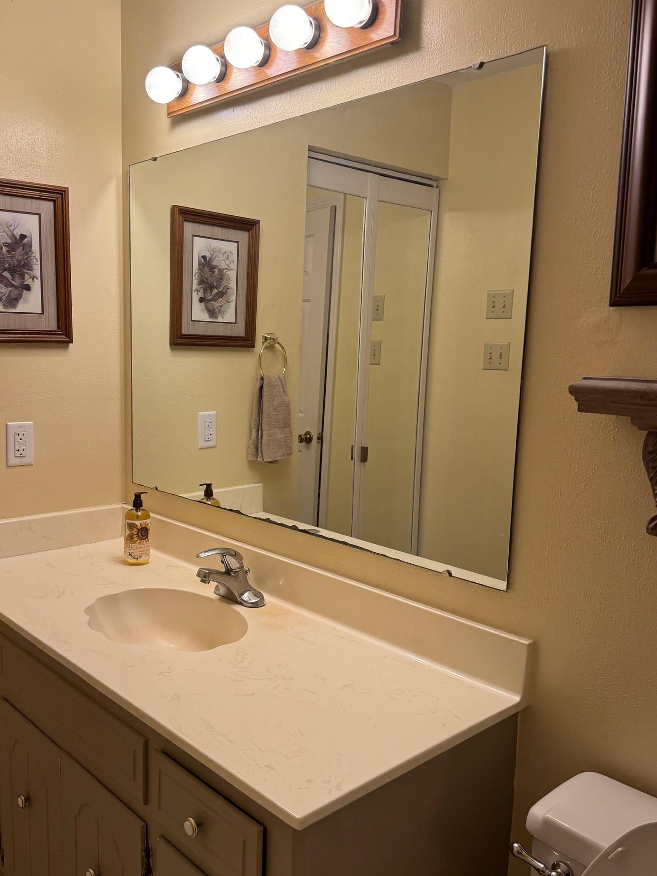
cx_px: 265
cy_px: 451
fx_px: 759
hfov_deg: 46.5
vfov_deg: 60.0
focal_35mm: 30
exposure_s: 1/120
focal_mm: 6.76
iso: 125
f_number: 1.78
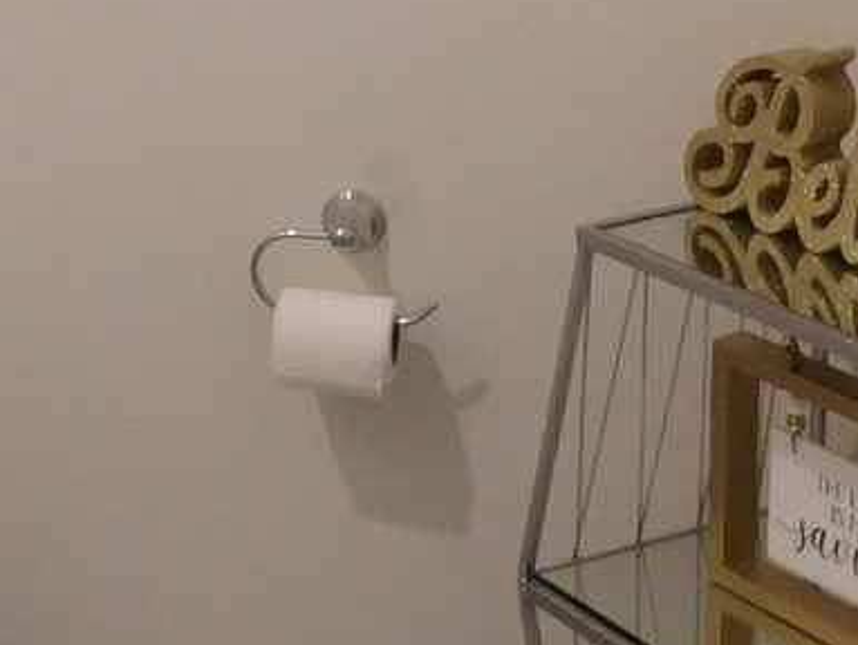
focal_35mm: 96
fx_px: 2382
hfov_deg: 19.1
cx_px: -217
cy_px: -141
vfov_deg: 14.9
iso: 220
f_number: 3
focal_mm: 4
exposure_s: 1/30
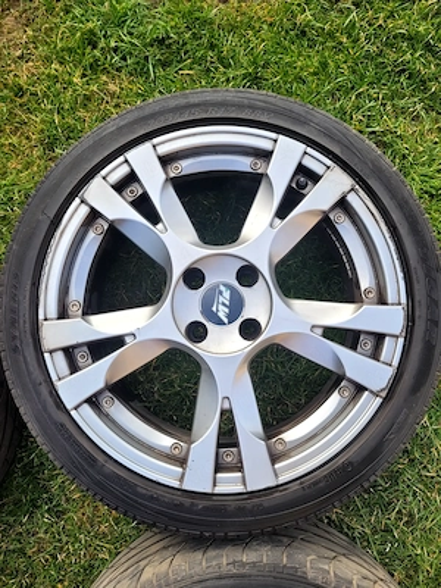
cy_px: 294
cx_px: 220
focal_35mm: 26
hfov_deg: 53.1
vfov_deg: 67.3
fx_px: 442
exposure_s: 1/449
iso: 40
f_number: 1.8
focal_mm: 5.4
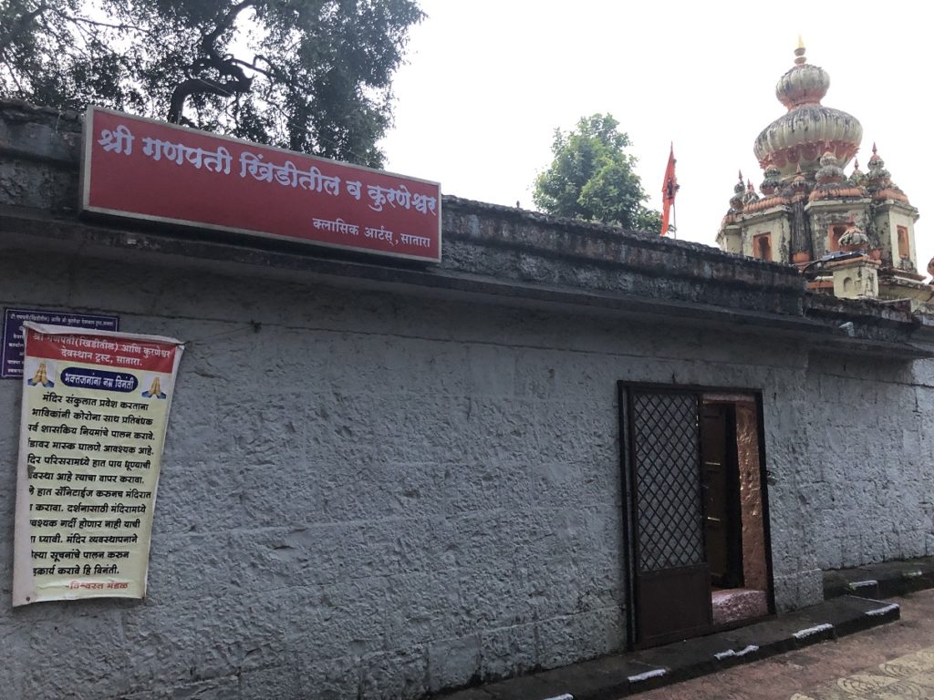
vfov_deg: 49.7
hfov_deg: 63.4
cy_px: 350
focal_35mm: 28
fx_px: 755
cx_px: 467
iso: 100
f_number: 1.8
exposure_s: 1/13
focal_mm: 3.99
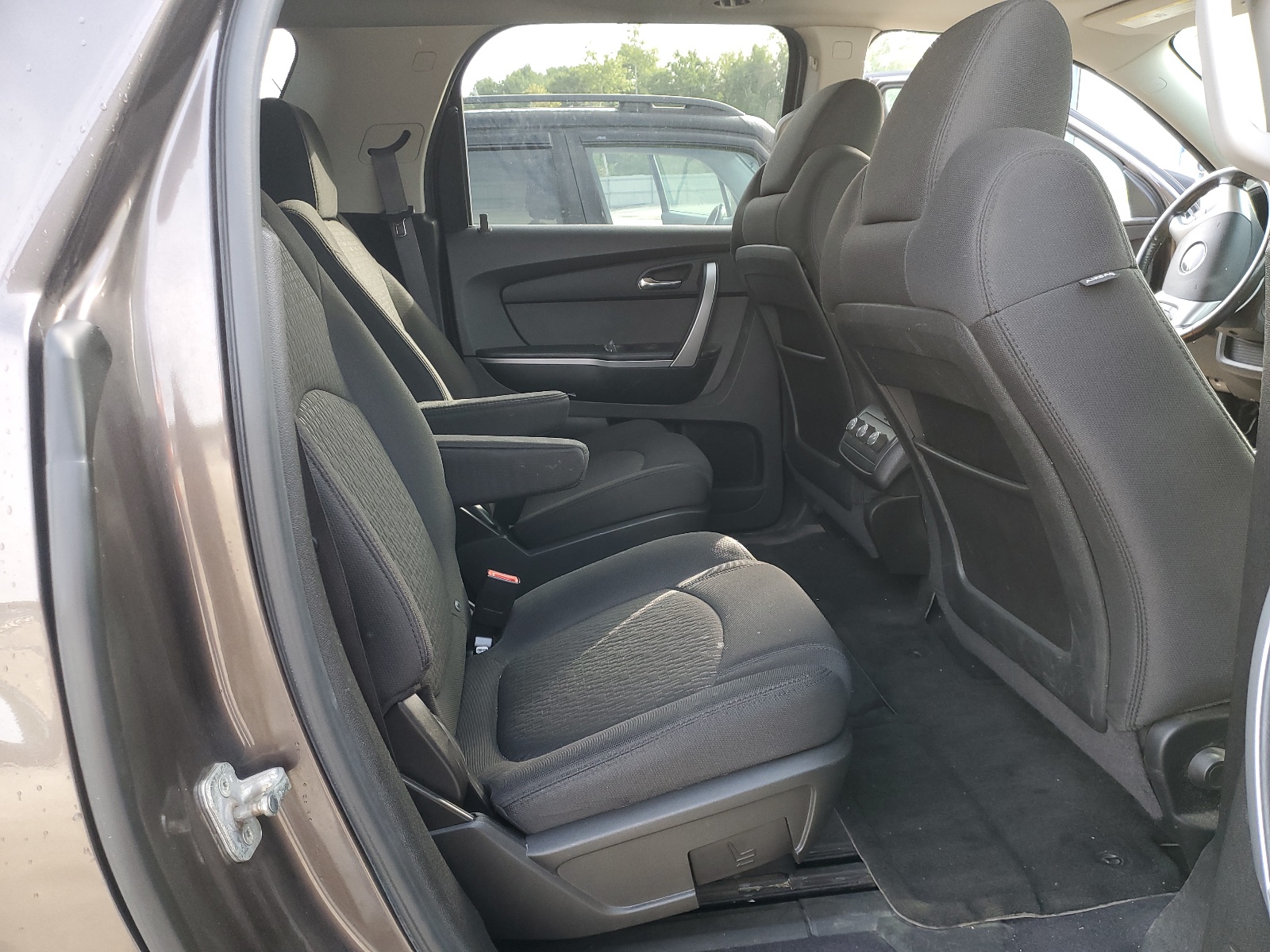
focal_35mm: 26
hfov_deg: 67.3
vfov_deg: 53.1
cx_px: 635
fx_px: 954
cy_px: 476
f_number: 1.5
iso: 76
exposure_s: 1/120
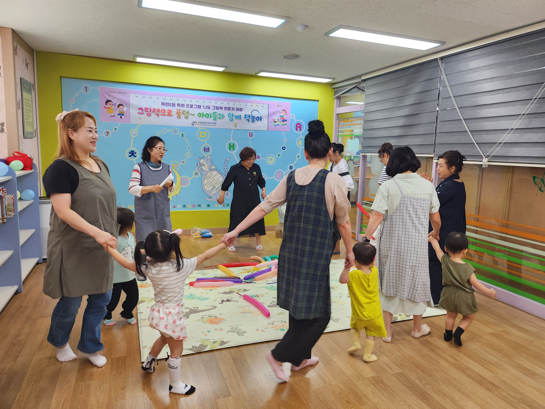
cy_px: 204
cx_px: 272
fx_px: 378
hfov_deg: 71.6
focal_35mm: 24
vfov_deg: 56.8
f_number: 1.8
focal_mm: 5
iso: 100
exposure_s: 1/120
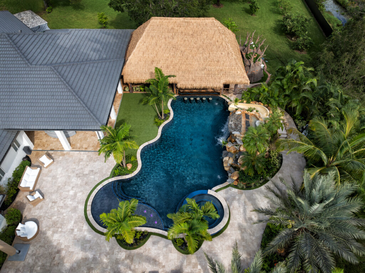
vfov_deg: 56.8
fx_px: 253
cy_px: 136
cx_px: 182
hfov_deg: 71.6
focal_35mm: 24
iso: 110
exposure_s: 1/800
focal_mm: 12.29
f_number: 2.8
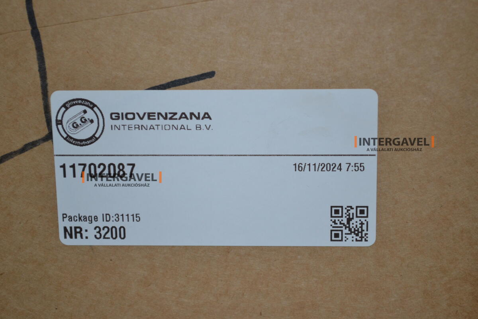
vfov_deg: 16.6
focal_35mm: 82
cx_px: 239
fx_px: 1095
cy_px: 160
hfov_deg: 24.6
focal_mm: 55
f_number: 5.6
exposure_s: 1/60
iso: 400
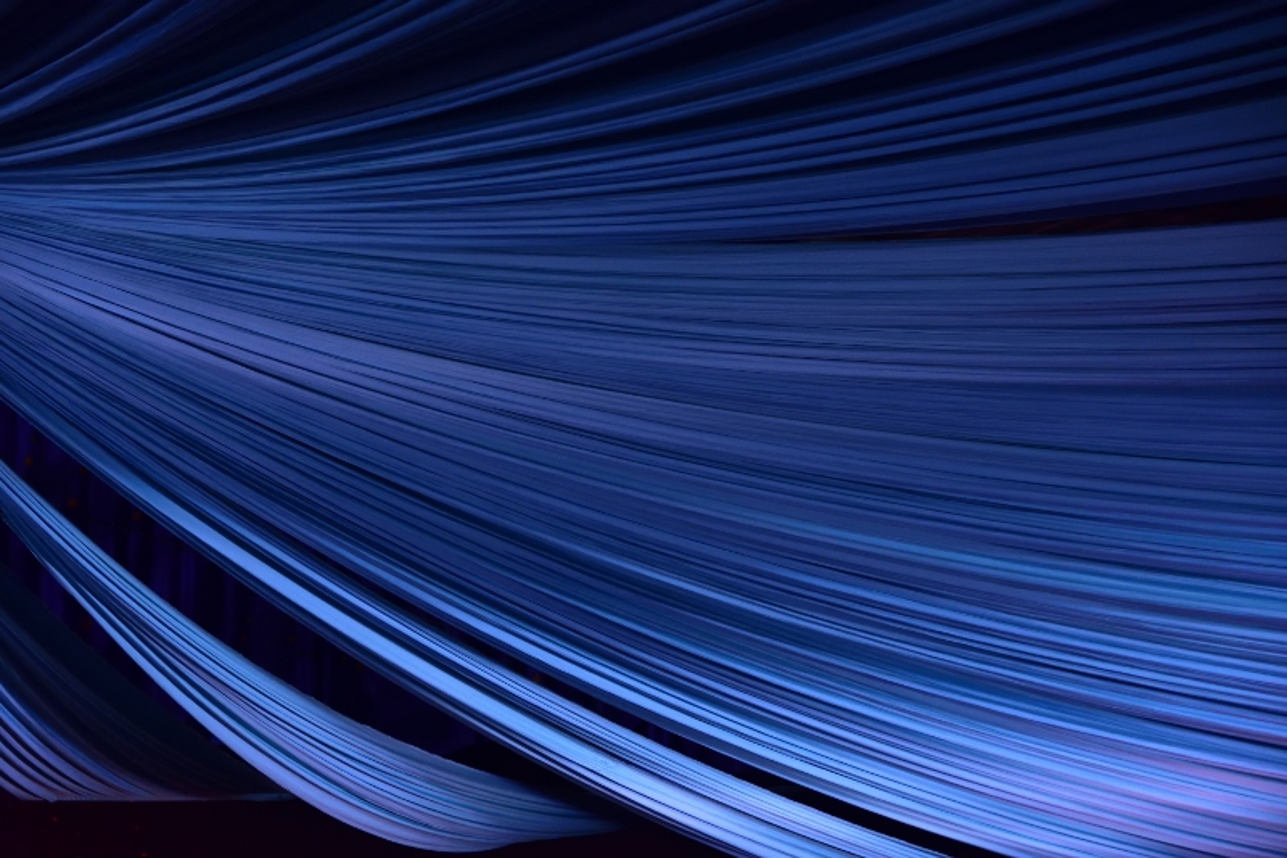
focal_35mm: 105
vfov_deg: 13.0
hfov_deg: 19.5
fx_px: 3753
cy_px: 429
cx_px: 644
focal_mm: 70
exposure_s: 1/125
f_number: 4
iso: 1600
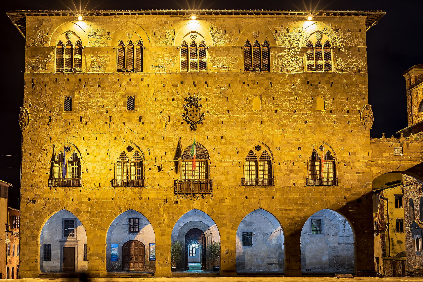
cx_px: 195
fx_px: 670
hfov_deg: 35.0
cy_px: 155
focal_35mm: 57
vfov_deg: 23.8
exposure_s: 5
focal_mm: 50
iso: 100
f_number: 11
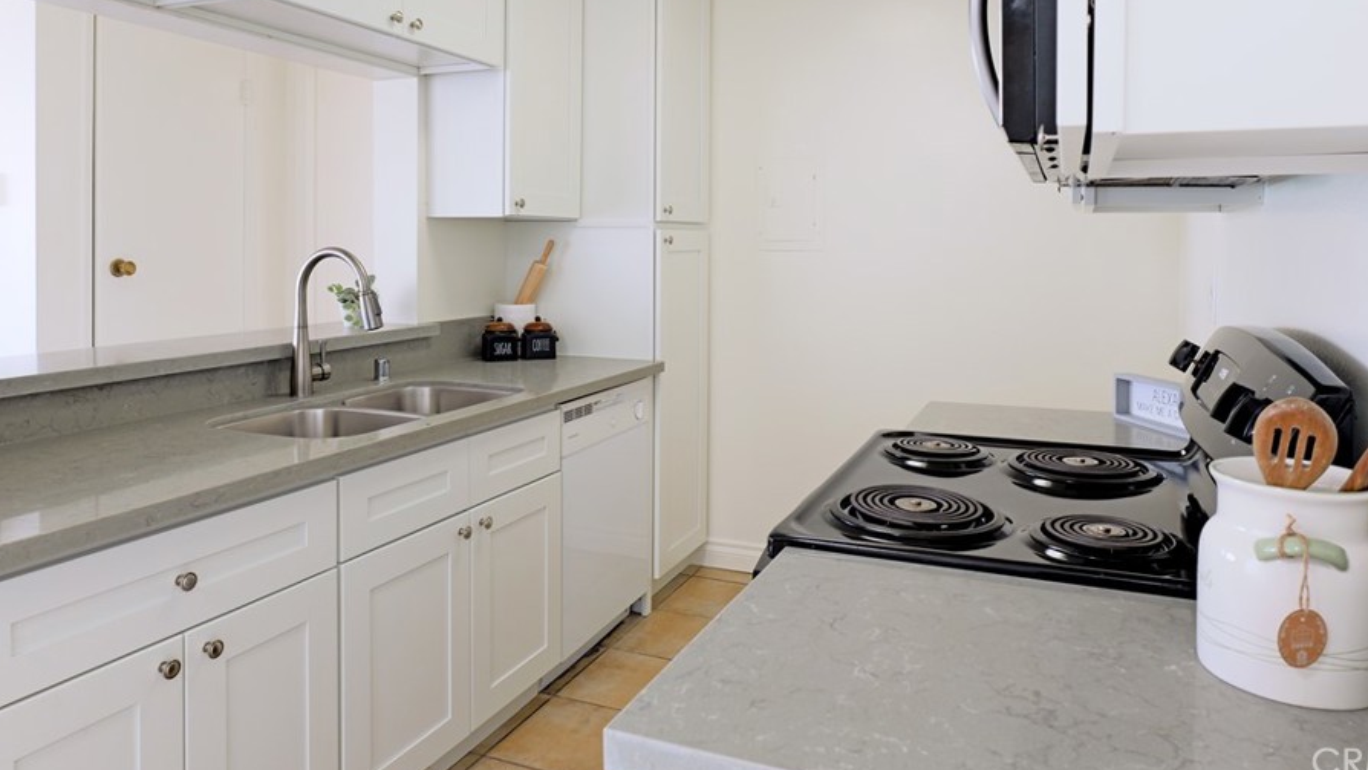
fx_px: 871
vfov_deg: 47.0
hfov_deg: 76.3
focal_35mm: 24
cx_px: 710
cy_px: 261
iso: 125
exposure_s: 1/2.5
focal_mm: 20
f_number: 9
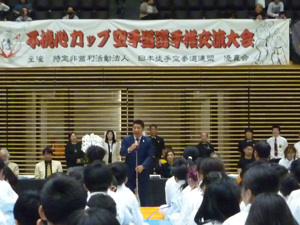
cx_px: 115
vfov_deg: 12.6
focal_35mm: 118
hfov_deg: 16.7
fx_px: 1023
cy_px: 129
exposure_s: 1/50
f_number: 3.3
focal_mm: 8.6
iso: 800
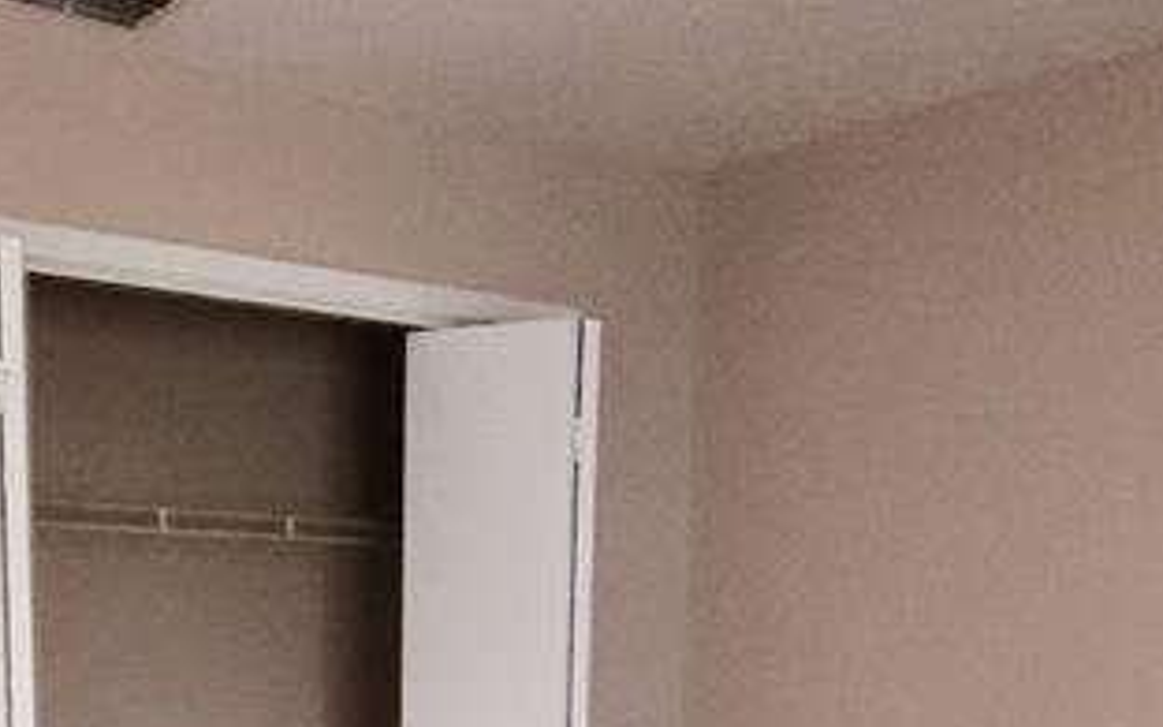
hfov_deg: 38.0
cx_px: 455
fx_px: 1680
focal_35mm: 53
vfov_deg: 21.4
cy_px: 1010
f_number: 2.2
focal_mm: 2.2
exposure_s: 1/24
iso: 1000
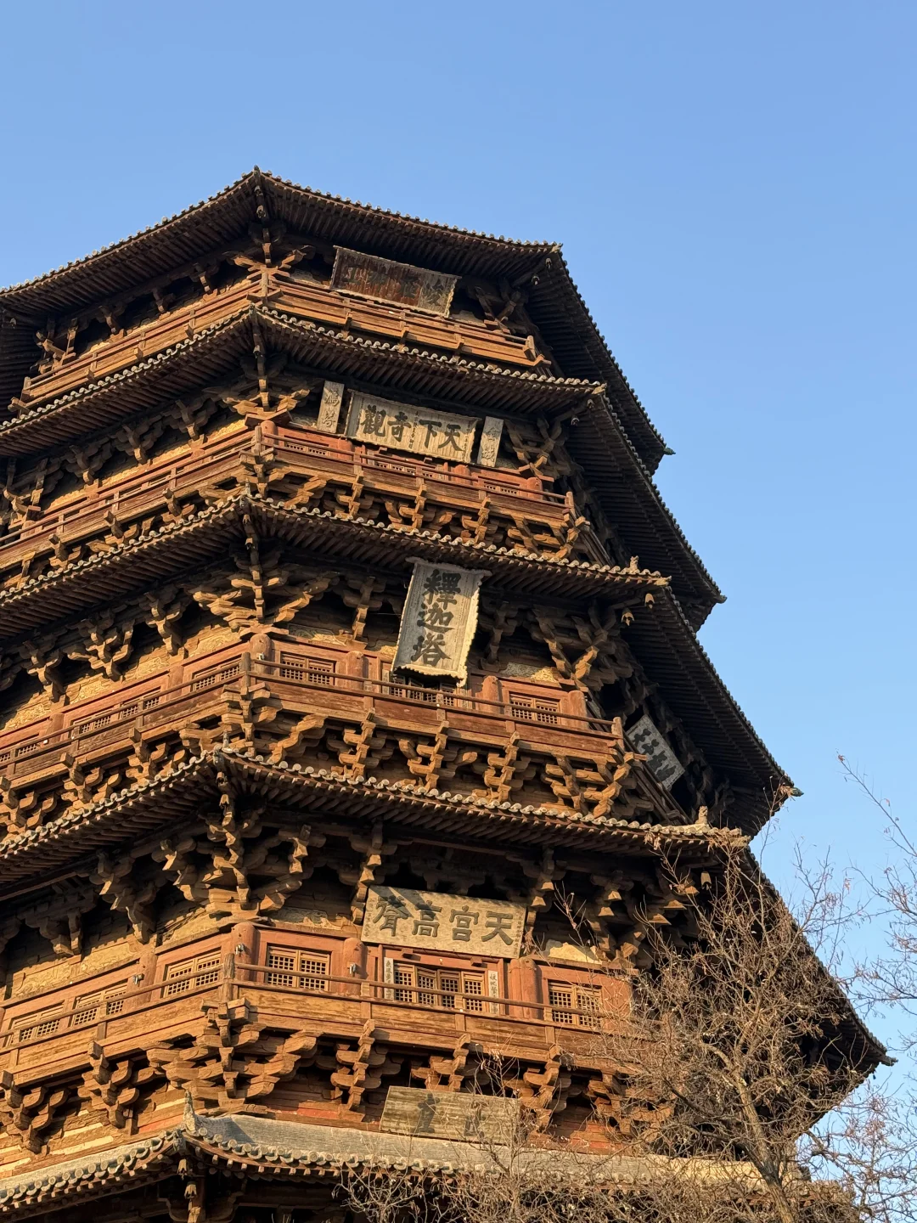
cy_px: 612
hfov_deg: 30.3
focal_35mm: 48
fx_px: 1695
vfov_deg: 39.7
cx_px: 458
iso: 64
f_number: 1.78
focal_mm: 6.76
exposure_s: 1/786
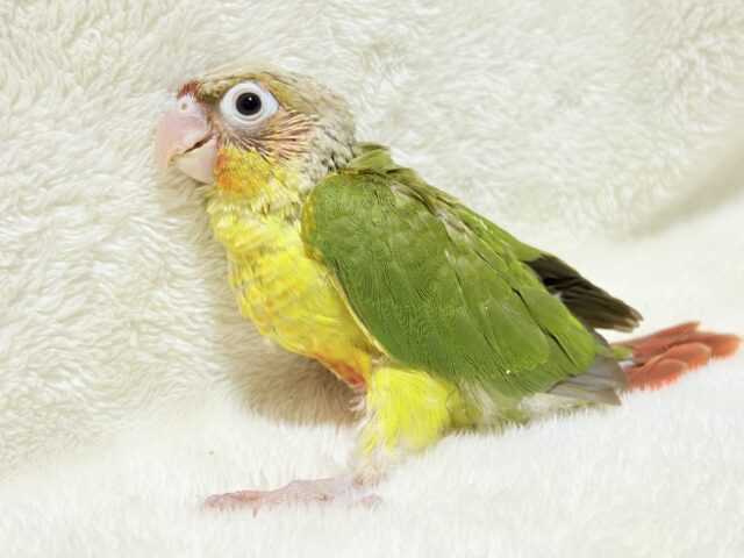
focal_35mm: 52
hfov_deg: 36.8
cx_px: 372
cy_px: 279
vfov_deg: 28.0
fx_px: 1118
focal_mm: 5.96
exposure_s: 1/33
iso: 160
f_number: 1.6
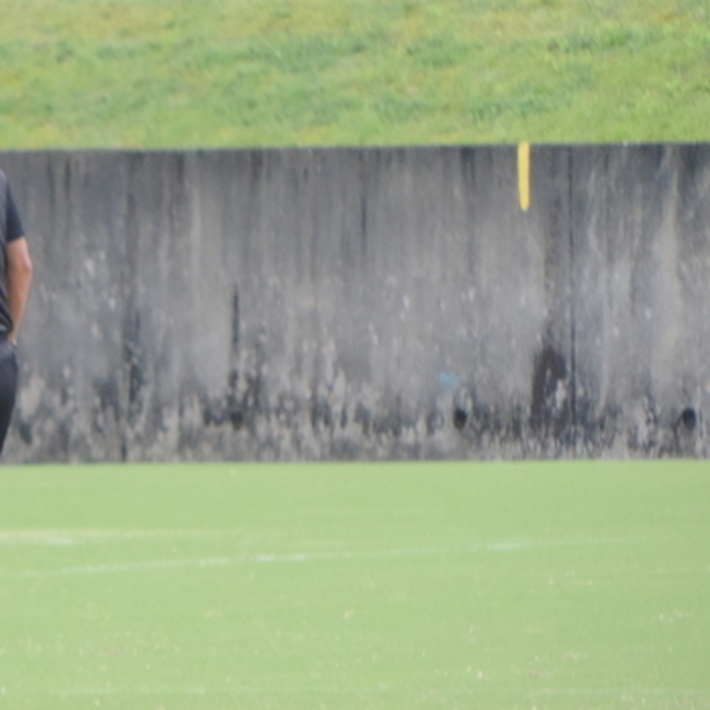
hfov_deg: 1.1
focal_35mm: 1526
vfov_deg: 1.1
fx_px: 35411
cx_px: -86
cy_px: 175
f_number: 5.1
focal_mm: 133.7
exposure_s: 1/320
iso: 400
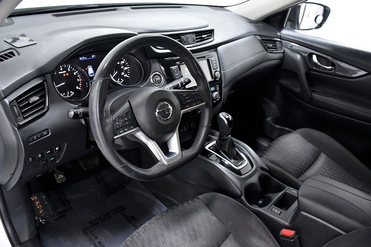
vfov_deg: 47.9
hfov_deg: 67.4
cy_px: 124
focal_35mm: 27
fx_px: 278
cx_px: 186
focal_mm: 18
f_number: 5
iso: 2500
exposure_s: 1/100
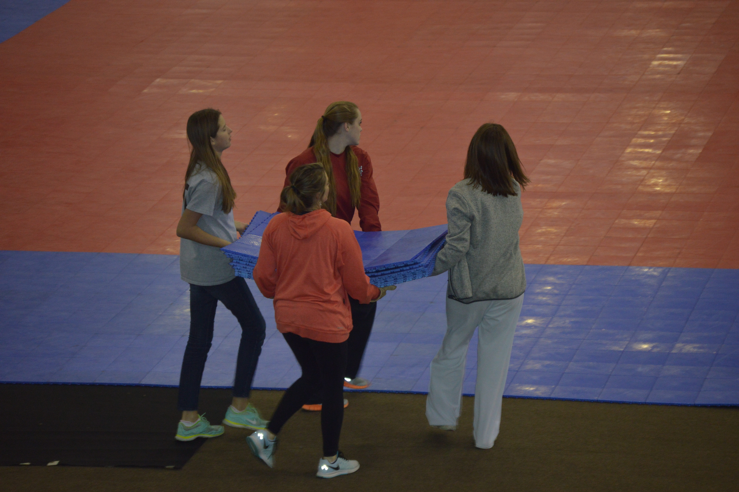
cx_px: 370
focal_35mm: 202
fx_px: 4153
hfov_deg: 10.2
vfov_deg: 6.8
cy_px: 246
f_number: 5
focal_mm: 135
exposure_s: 1/60
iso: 800
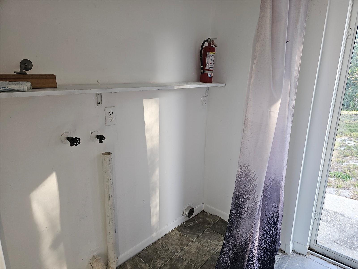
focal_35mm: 23
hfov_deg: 73.9
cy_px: 134
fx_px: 238
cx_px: 179
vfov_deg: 58.9
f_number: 1.7
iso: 32
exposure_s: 1/60
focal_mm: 6.3
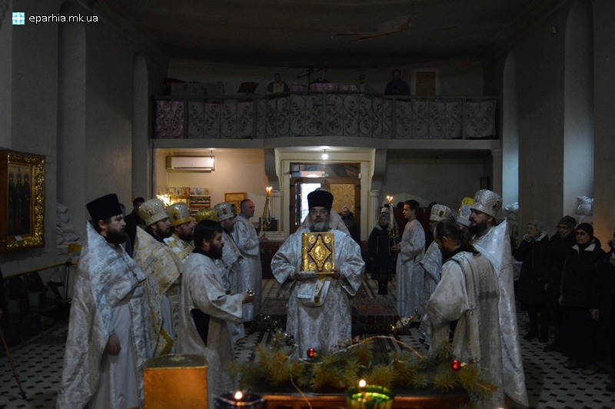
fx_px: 563
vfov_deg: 39.9
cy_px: 204
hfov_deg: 57.3
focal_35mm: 33
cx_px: 308
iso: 3200
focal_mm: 22
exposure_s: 1/125
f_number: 3.8
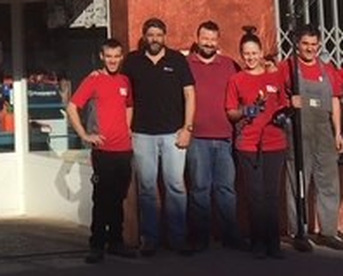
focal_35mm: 107
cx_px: -54
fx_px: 1088
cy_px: -95
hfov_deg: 17.2
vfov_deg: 13.8
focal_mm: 4.15
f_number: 2.2
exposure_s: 1/3300
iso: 32
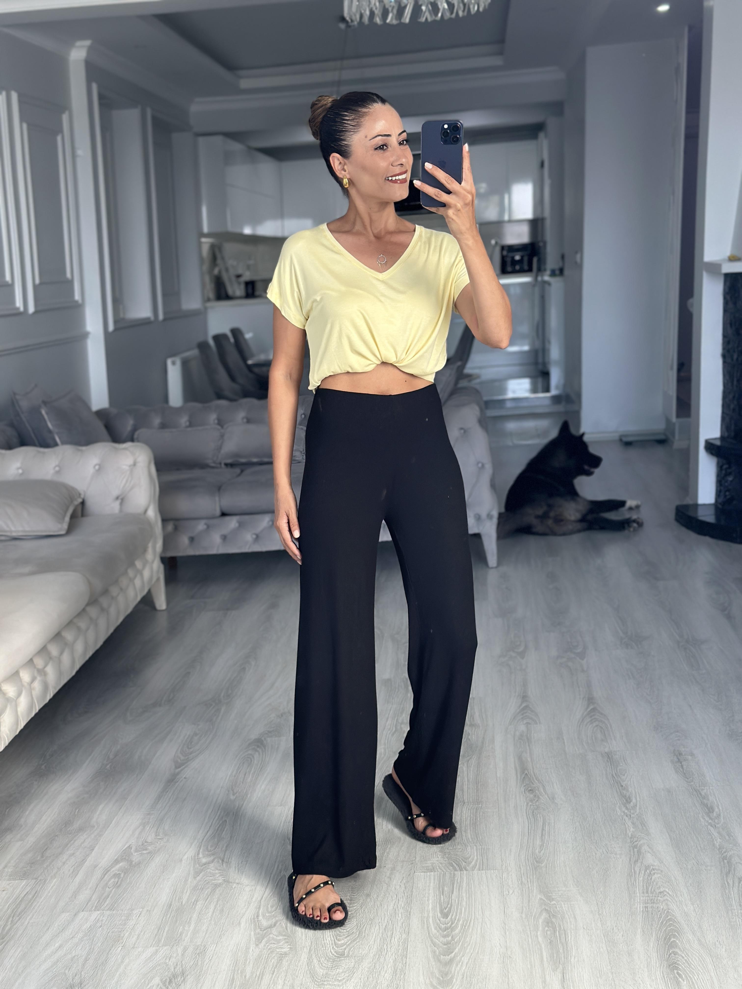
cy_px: 494
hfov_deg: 30.3
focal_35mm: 48
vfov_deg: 39.7
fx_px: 1372
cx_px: 371
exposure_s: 1/110
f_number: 1.78
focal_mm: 6.86
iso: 125
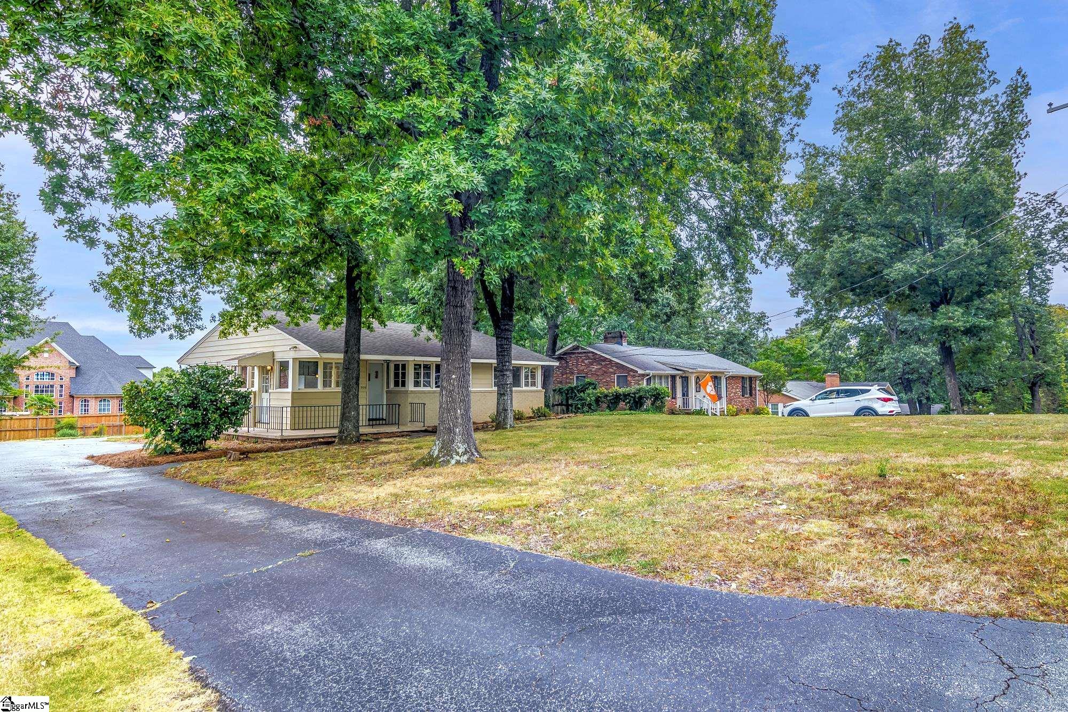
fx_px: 623
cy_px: 356
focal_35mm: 21
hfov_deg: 81.2
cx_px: 534
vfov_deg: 59.5
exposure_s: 1/60
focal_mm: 14
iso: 200
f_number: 7.1
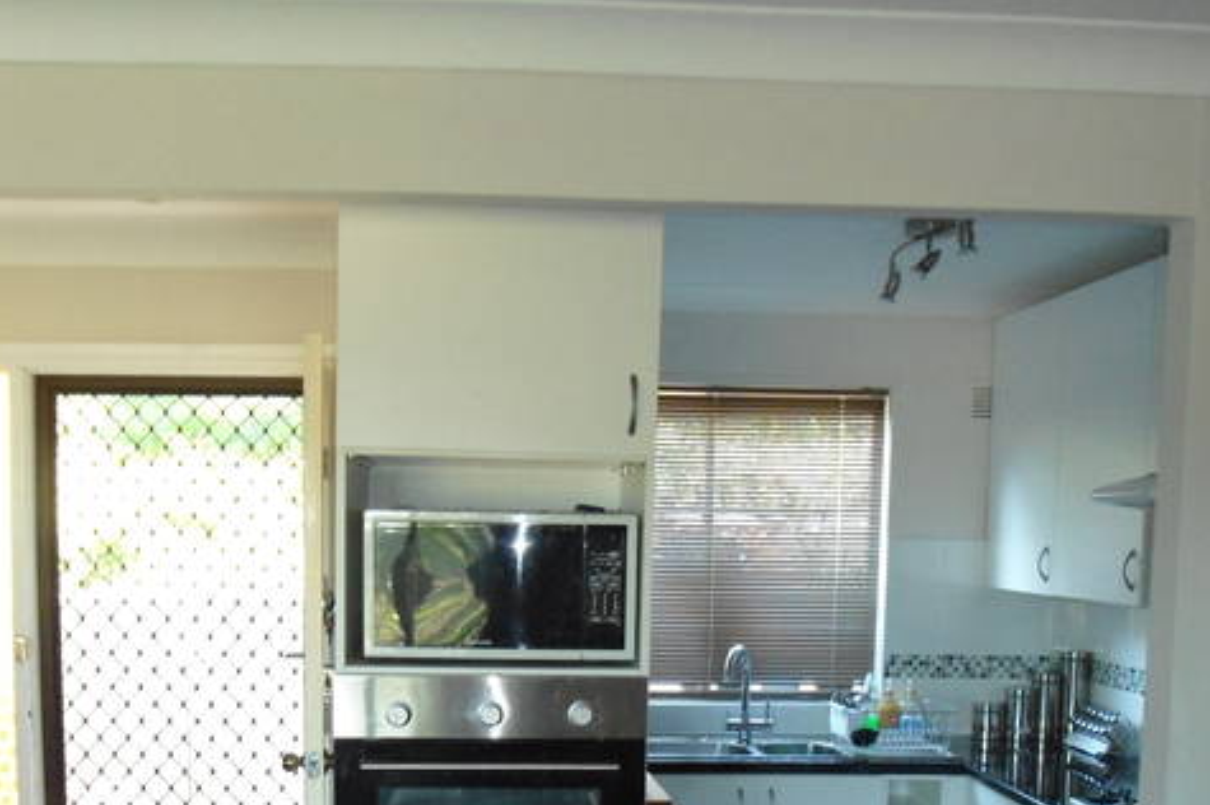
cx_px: 611
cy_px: 752
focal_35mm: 45
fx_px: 1511
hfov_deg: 43.6
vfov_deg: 28.5
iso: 400
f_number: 2.8
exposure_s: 1/30
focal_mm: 4.7
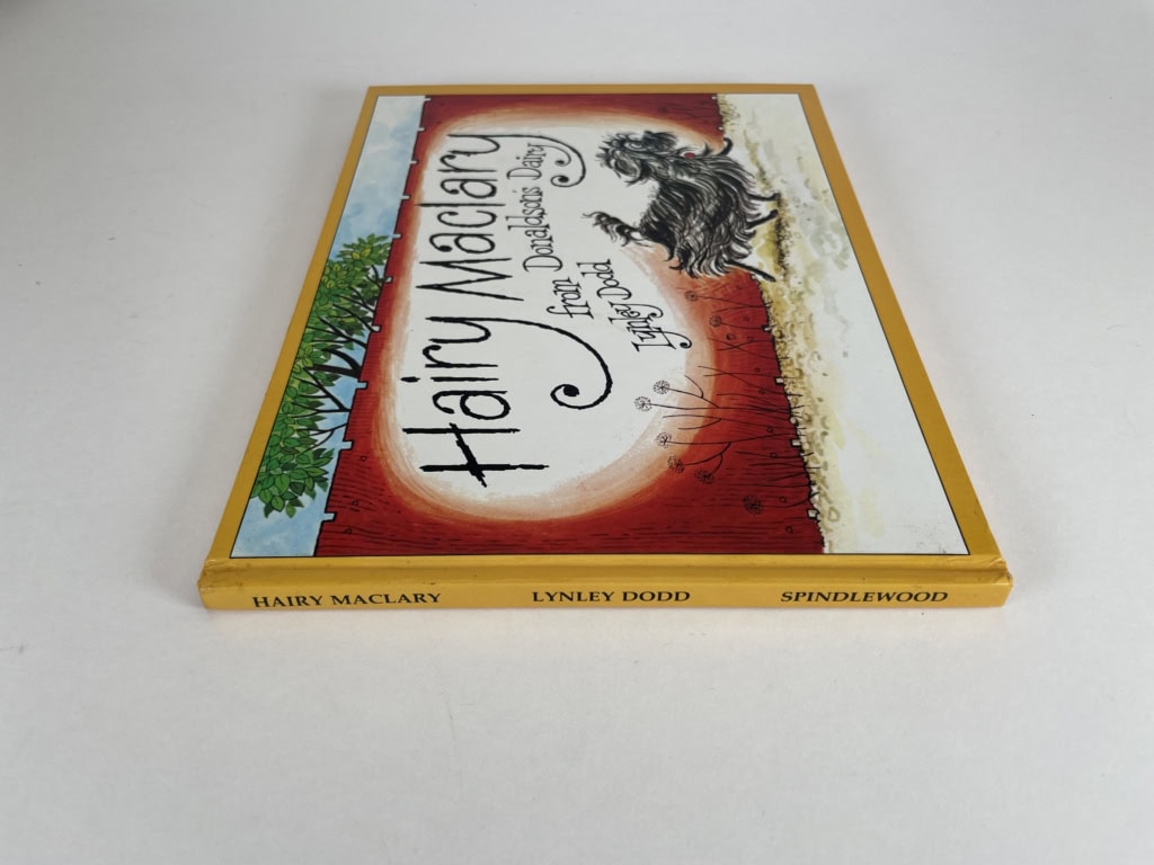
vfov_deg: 53.1
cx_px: 577
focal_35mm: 26
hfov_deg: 67.3
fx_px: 867
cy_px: 432
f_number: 1.6
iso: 32
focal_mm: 4.2
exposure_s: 1/135
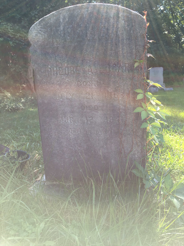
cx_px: 92
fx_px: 206
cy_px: 123
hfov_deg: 48.2
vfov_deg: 61.7
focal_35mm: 29
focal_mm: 4.15
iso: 25
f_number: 2.2
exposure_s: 1/345
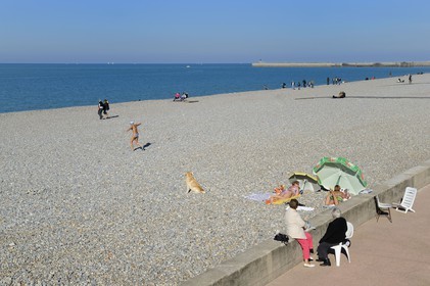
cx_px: 215
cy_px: 143
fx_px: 668
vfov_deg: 24.2
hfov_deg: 35.7
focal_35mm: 56
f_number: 14
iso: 200
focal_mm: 56
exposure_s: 1/200
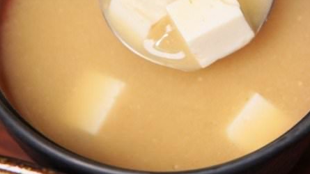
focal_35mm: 106
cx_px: 180
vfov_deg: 11.3
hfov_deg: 20.2
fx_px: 871
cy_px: 8
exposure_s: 1/60
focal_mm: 30
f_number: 4
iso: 500
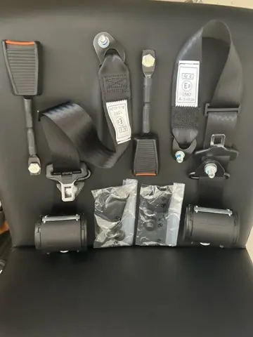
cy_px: 168
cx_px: 126
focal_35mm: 26
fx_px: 253
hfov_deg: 53.1
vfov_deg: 67.3
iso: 640
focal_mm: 5.7
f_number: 1.5
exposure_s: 1/40
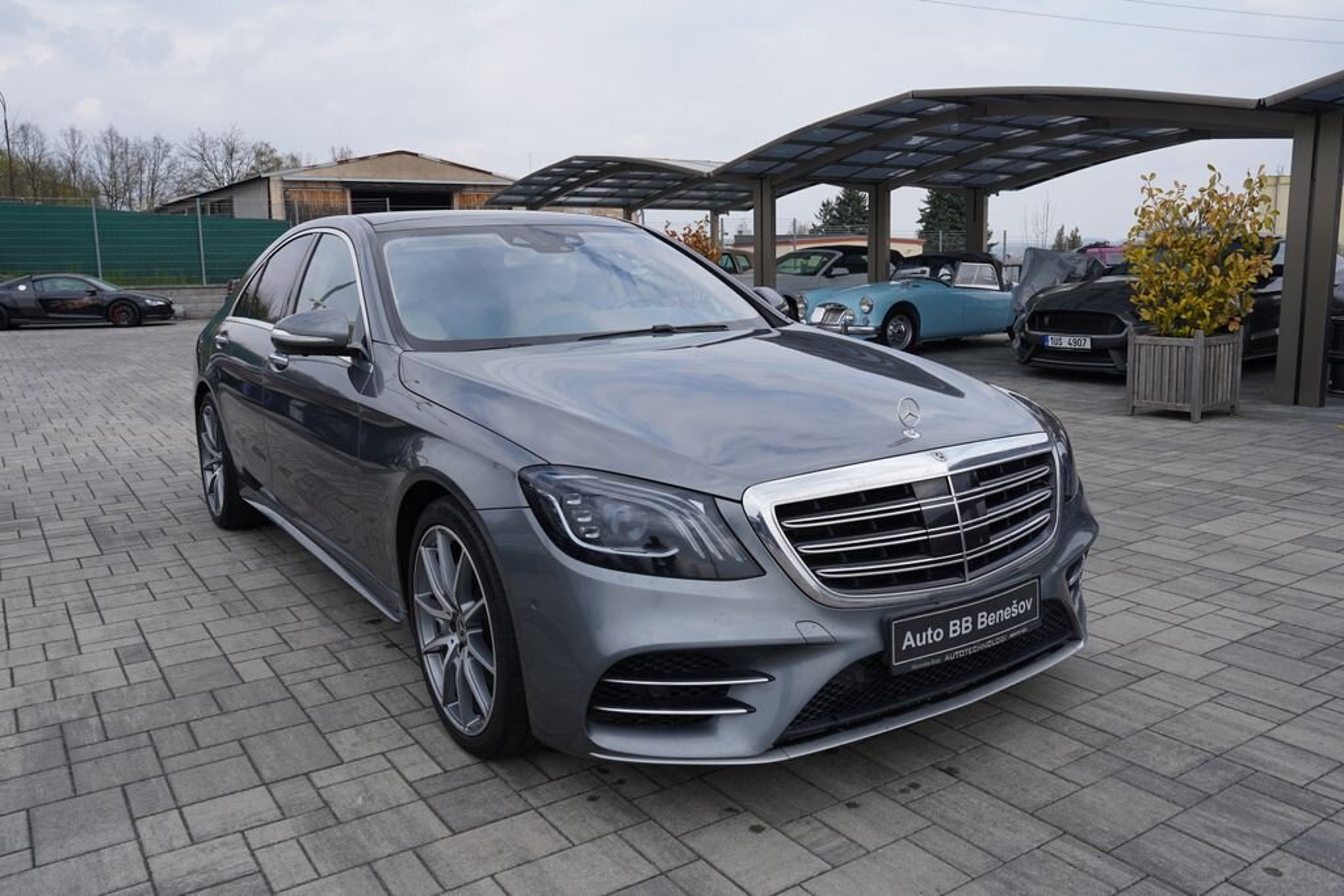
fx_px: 1083
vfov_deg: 45.0
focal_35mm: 29
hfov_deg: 63.7
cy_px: 448
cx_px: 672
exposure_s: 1/250
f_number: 8
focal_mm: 29
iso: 100
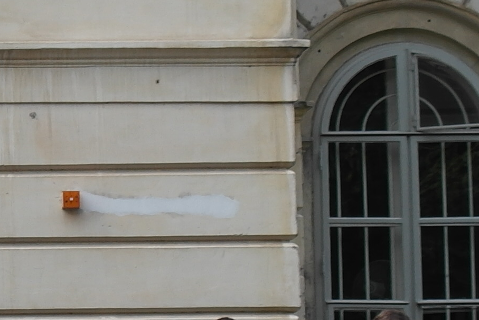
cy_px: 261
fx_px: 2409
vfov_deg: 7.6
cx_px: -315
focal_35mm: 181
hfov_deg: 10.8
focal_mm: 20
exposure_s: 1/200
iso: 100
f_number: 5.6
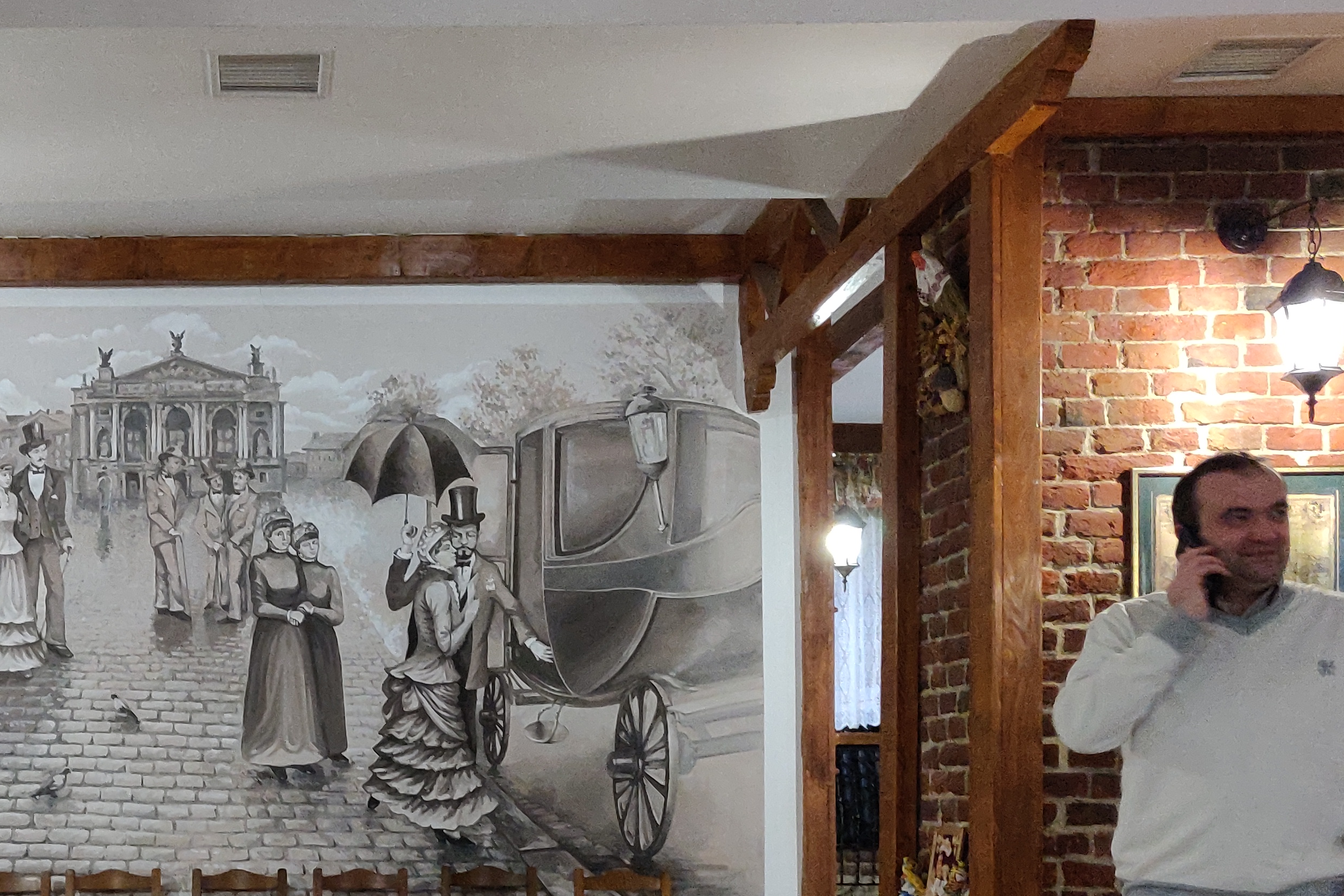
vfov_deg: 27.2
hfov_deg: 39.7
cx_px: 295
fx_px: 1792
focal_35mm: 48
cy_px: 783
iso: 1600
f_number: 1.7
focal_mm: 4.25
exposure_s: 1/17
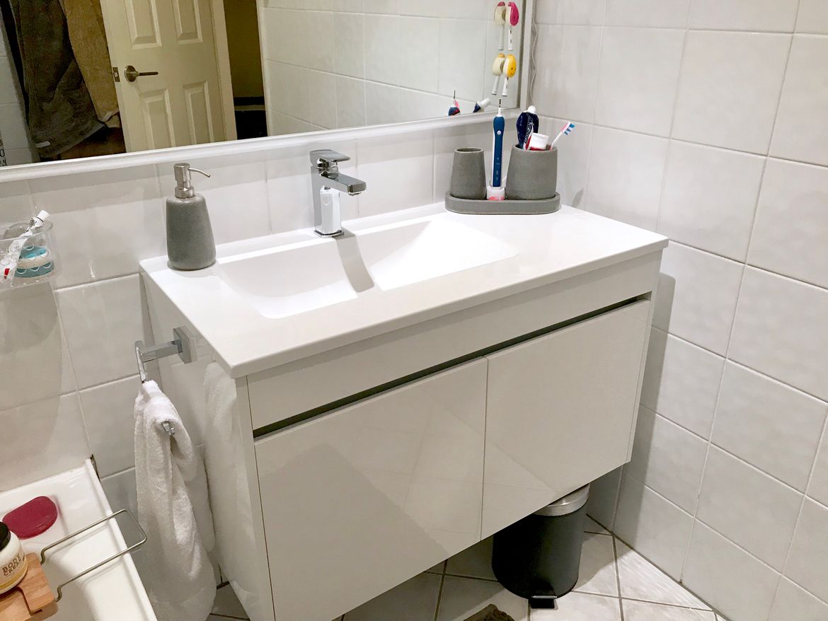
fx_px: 670
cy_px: 310
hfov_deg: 63.4
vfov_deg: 49.8
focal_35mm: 28
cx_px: 414
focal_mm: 3.99
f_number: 1.8
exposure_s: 1/33
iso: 25
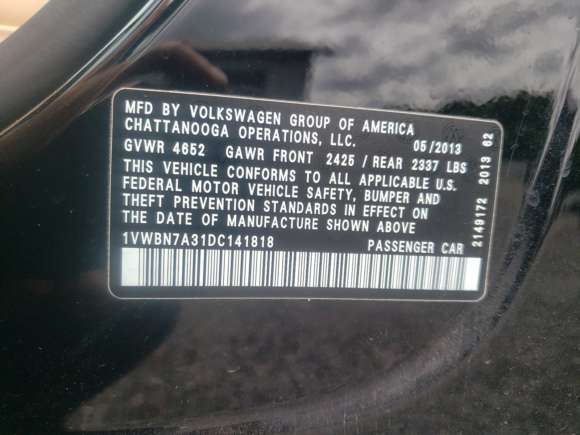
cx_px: 290
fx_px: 436
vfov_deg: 53.1
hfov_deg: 67.3
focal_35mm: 26
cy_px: 218
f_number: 1.5
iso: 50
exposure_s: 1/833
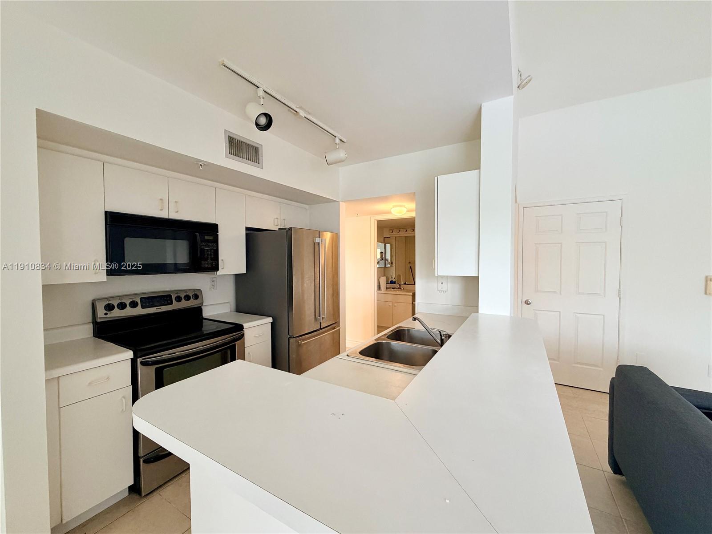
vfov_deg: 85.7
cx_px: 356
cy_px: 267
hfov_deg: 102.1
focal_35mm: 14
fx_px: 288
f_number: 2.2
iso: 250
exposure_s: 1/121
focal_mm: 2.22
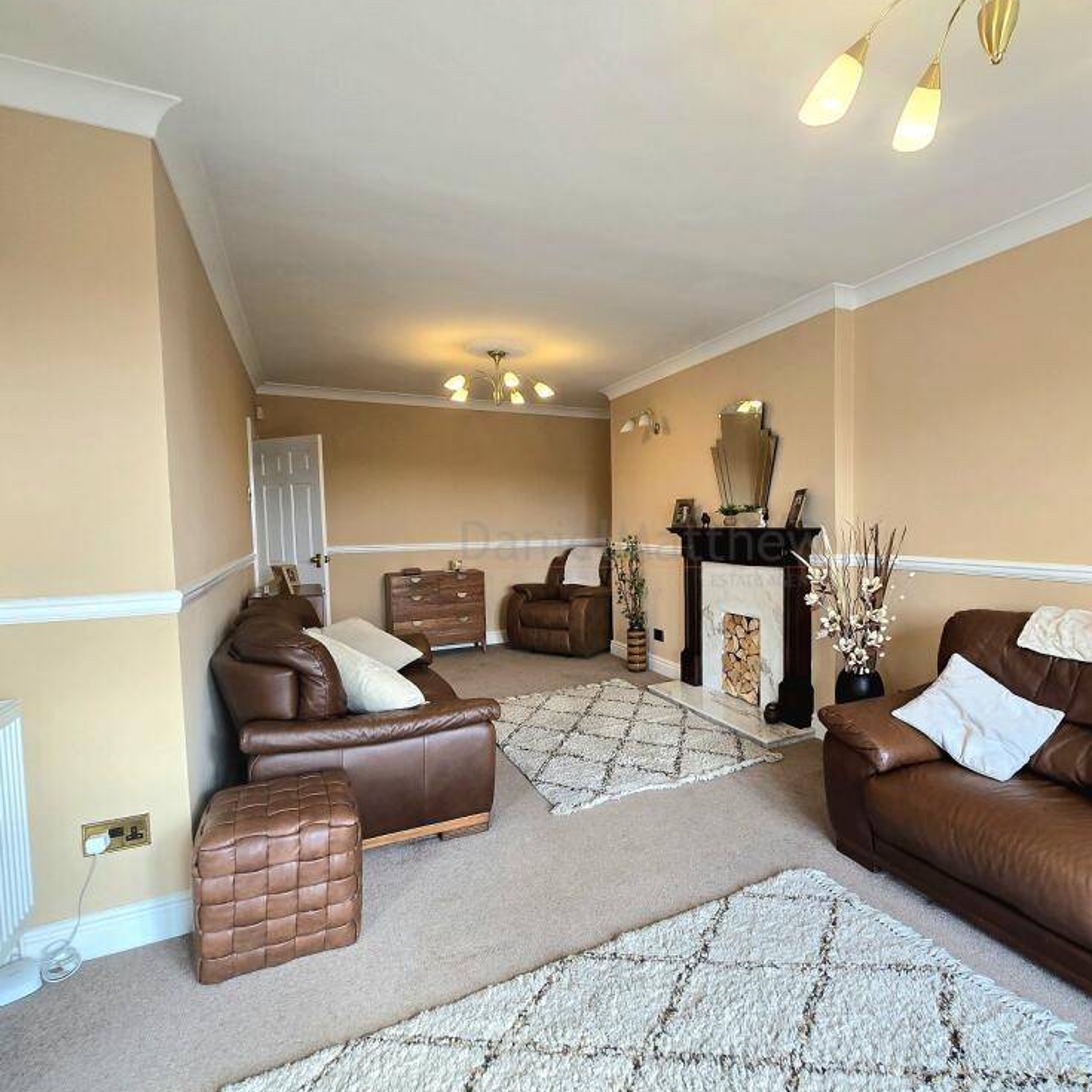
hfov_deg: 86.6
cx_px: 642
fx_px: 571
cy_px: 553
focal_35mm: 16
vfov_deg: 87.4
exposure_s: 1/50.3
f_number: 2.2
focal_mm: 2.2
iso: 50
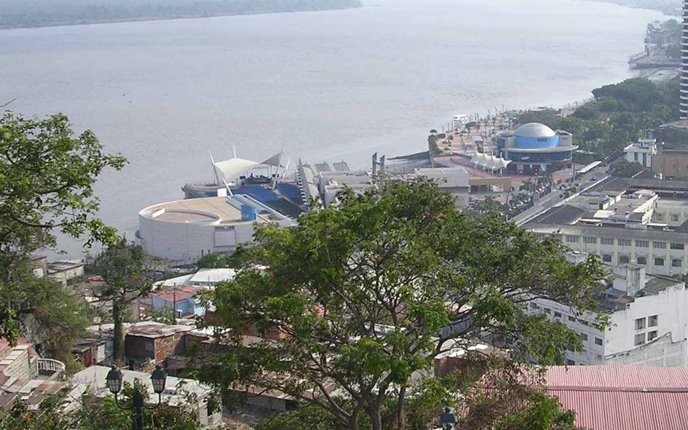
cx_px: 520
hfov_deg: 29.7
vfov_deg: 19.1
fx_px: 1275
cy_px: 193
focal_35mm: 68
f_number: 5.6
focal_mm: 5.8
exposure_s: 1/294
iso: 141
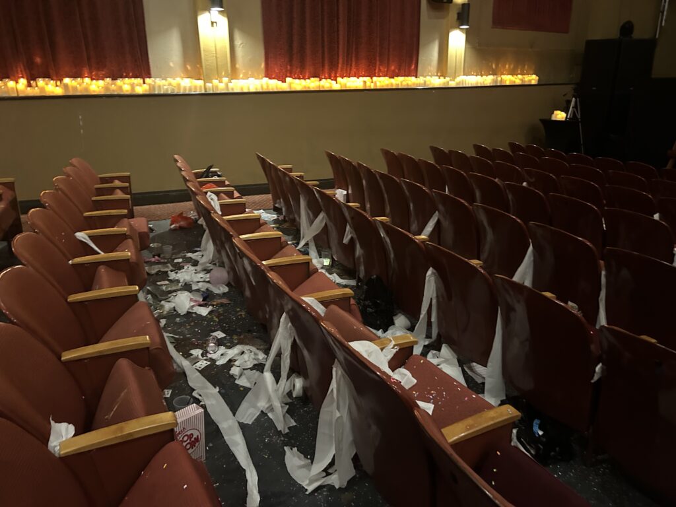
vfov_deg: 53.1
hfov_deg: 67.3
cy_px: 254
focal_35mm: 26
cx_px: 338
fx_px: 508
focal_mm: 5.7
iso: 1000
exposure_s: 1/30
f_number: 1.5
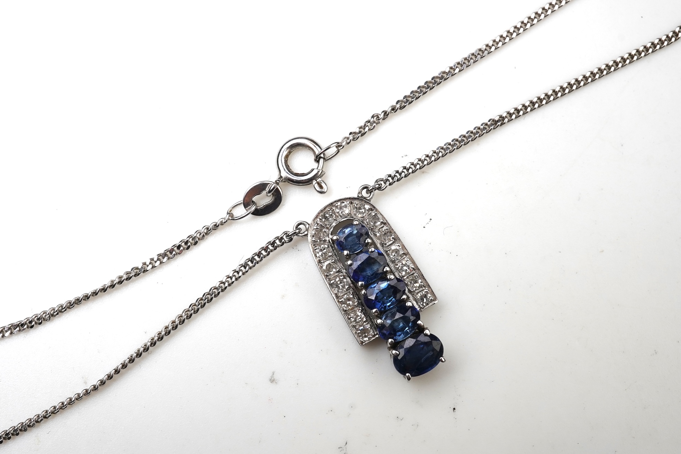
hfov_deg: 43.6
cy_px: 227
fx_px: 851
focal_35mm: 45
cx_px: 340
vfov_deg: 29.9
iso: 400
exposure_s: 1/125
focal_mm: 30
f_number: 18
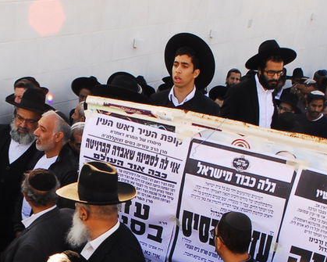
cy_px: 266
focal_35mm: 66
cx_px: 52
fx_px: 639
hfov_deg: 28.0
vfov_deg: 22.2
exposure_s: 1/25
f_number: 10
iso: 100
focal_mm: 14
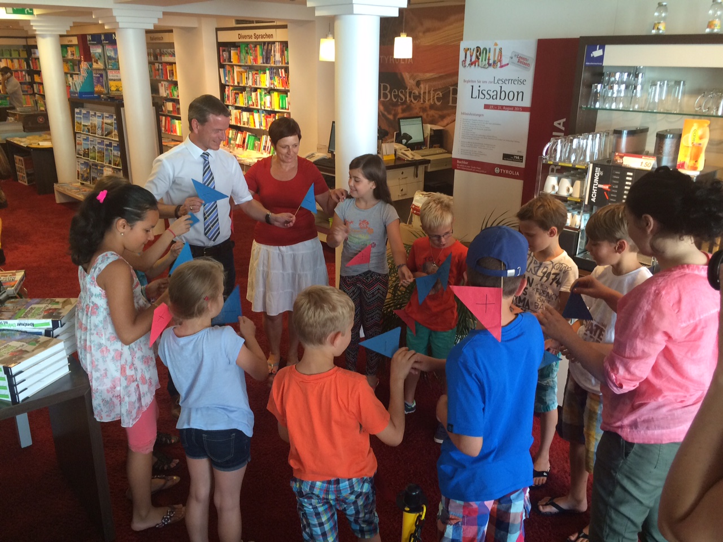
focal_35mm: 29
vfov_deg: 48.2
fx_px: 606
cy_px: 271
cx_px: 362
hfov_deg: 61.7
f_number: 2.2
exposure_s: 1/30
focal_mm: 4.15
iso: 50
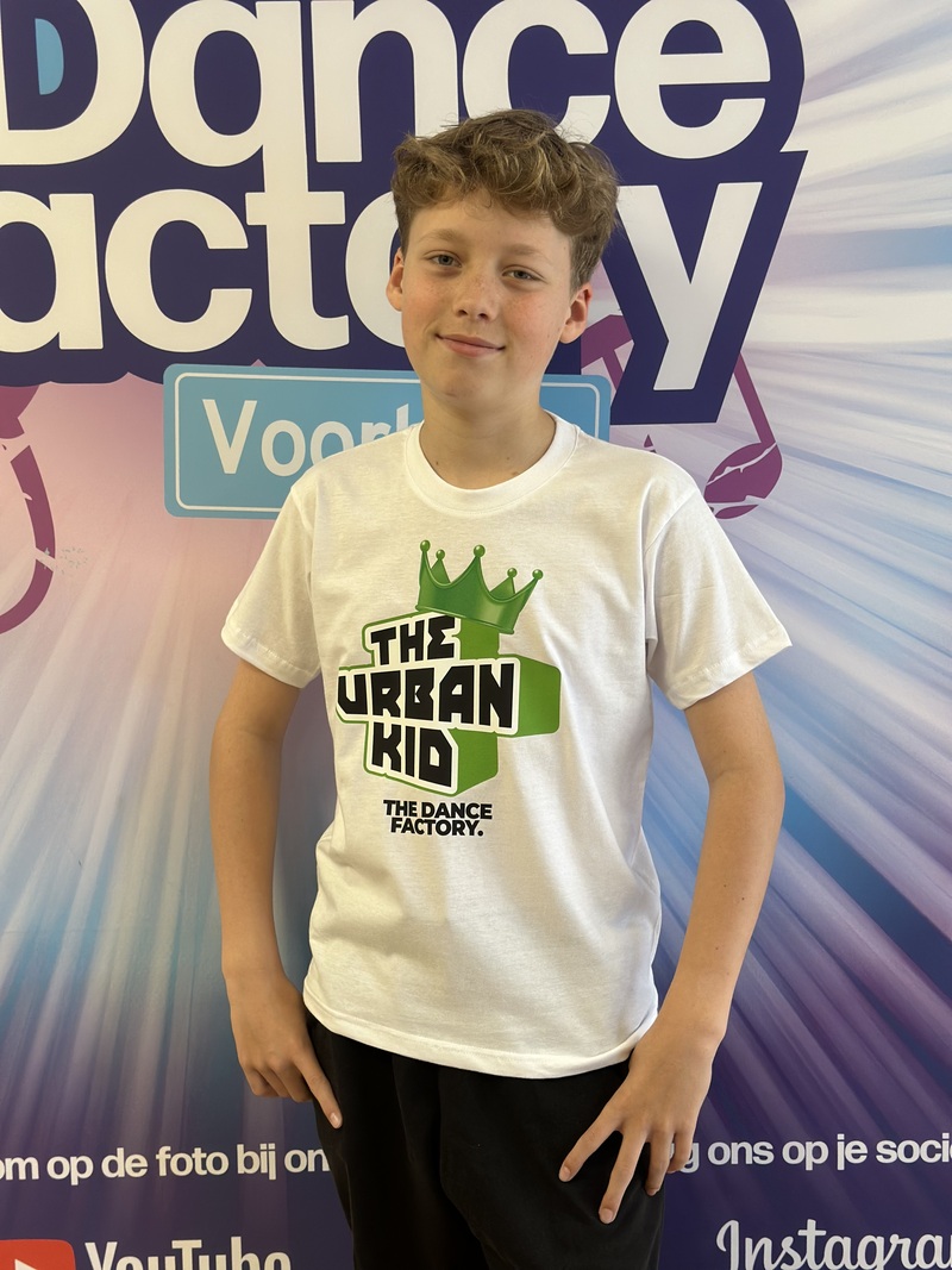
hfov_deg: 30.3
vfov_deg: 39.7
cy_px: 635
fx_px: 1760
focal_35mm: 48
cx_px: 476
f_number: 1.78
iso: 125
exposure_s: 1/107
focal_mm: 6.86
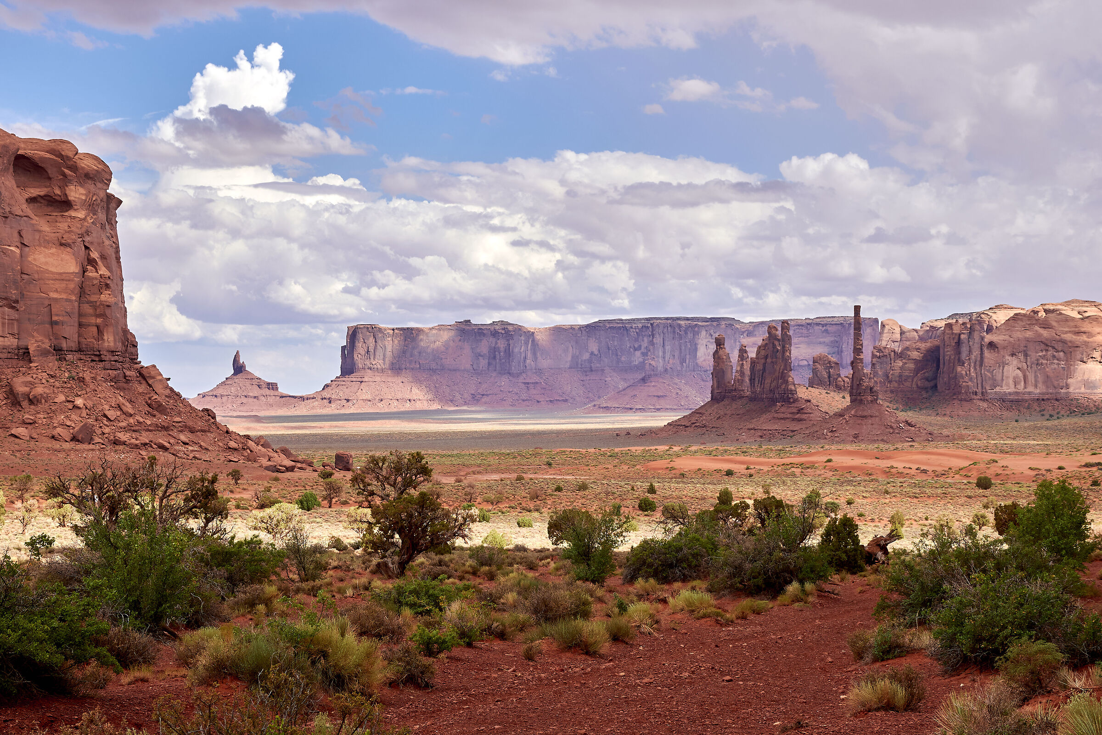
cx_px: 551
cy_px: 368
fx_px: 1990
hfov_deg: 31.0
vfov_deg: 20.9
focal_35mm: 65
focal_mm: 23.95
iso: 100
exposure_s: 1/500
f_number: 4
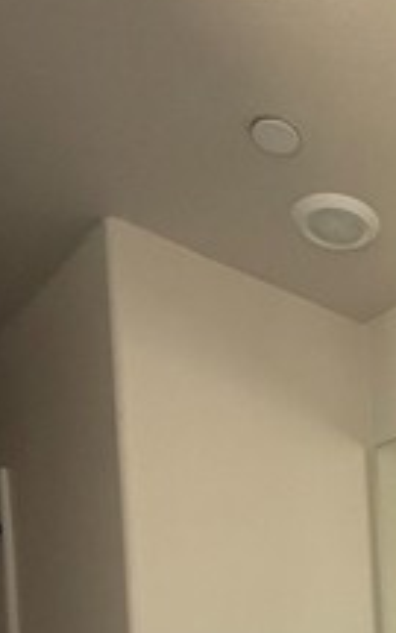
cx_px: 546
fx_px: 760
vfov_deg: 37.4
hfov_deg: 24.5
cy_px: 706
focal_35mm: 44
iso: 320
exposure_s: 1/88
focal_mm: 2.22
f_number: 2.2
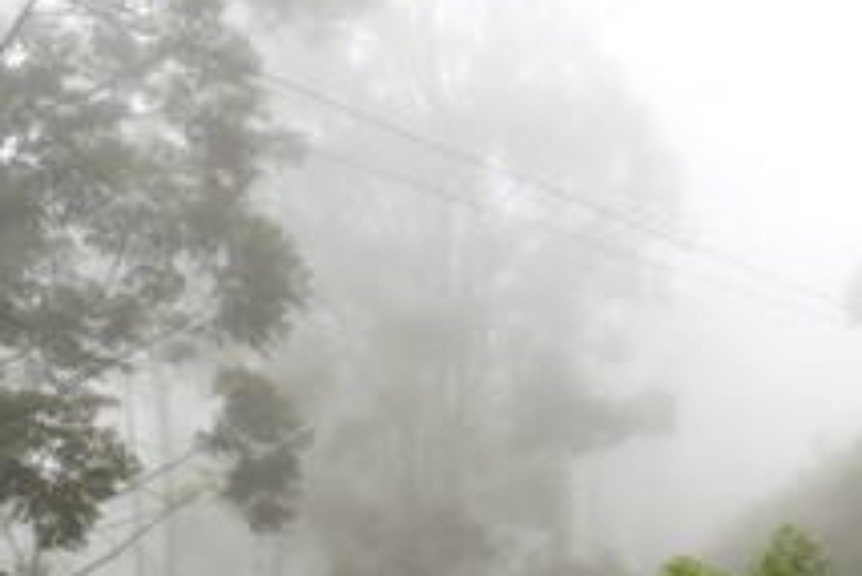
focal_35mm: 47
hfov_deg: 40.3
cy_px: 443
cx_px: 677
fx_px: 1126
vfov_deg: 28.2
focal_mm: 24
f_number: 6.3
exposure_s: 1/320
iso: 1600
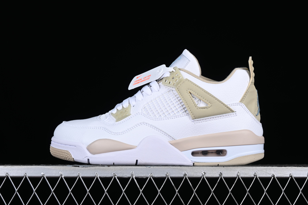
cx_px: 154
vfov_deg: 18.2
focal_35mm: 75
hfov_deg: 27.0
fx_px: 642
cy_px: 102
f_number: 8
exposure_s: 1/160
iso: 160
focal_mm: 50
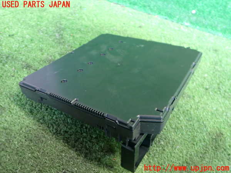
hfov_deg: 60.0
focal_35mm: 30
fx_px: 200
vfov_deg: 46.8
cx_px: 116
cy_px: 86
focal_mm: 5.4
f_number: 2.3
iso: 800
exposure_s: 1/25
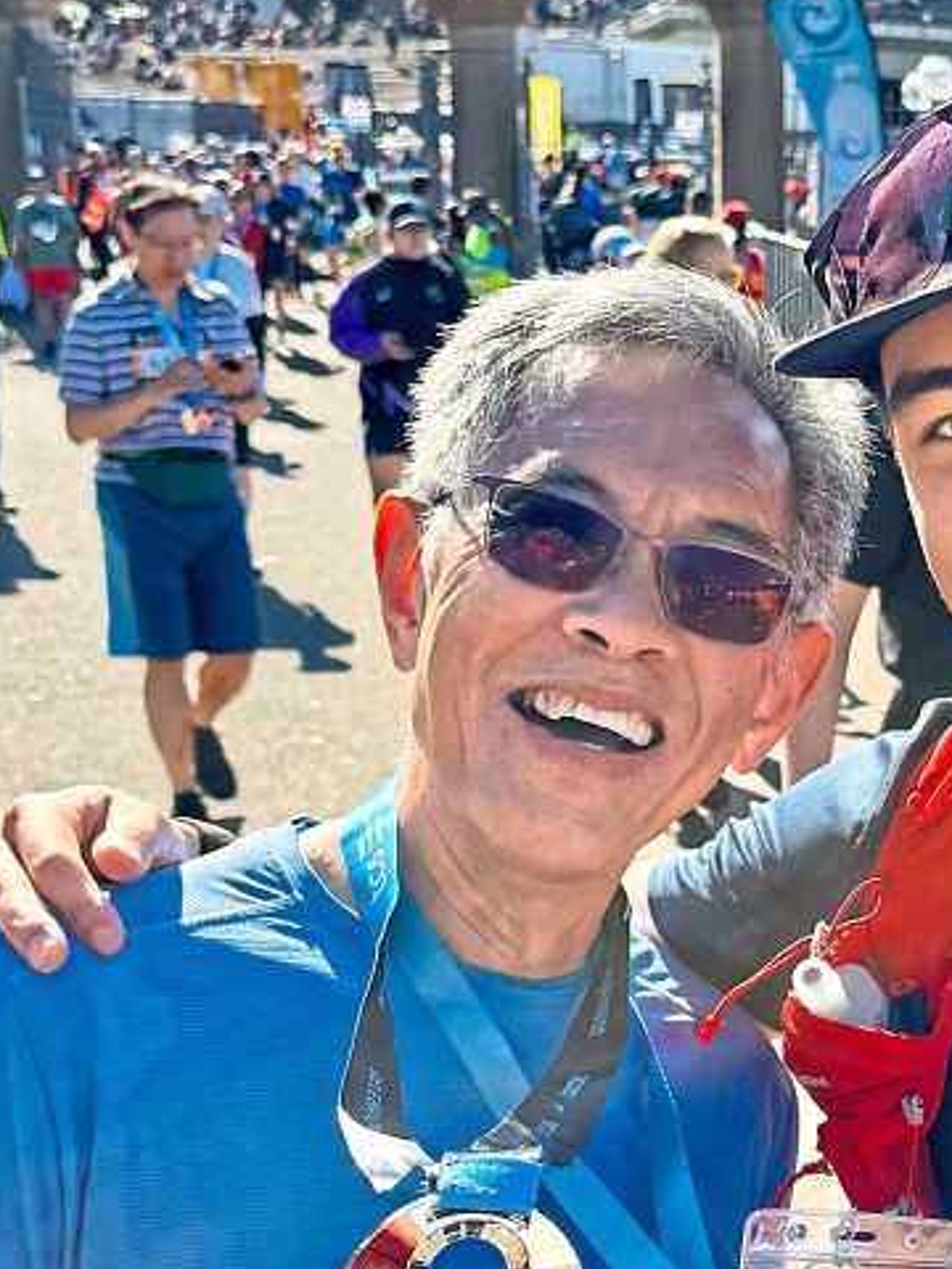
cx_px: 820
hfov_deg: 23.2
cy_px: 753
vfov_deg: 31.1
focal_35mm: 62
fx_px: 2273
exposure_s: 1/1488
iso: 80
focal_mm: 6.76
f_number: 1.78
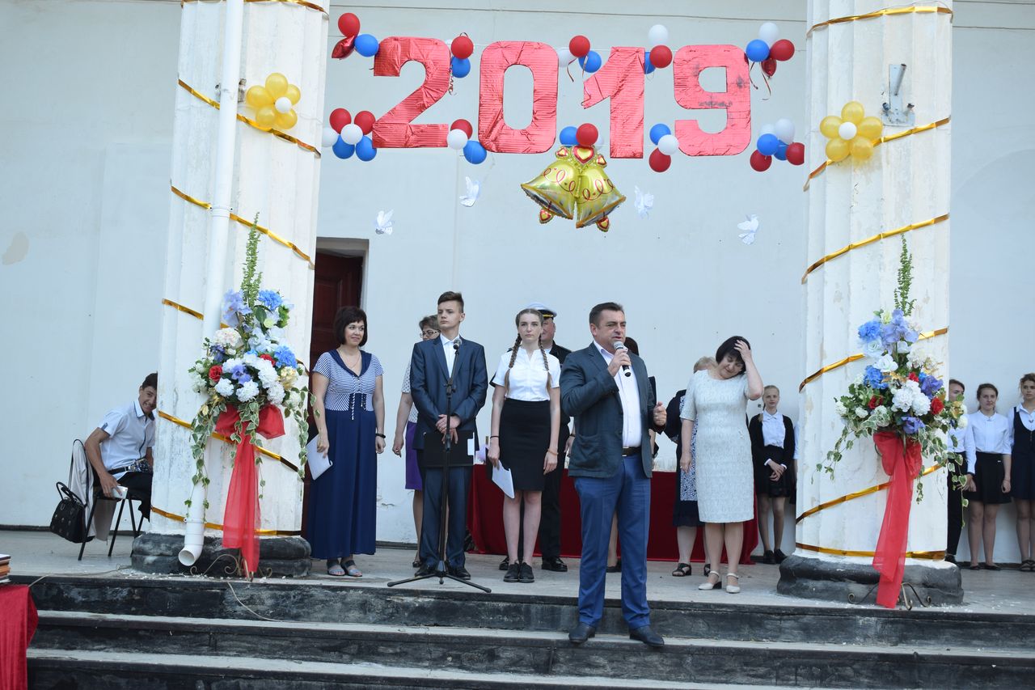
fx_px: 1466
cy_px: 345
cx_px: 518
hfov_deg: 38.9
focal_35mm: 51
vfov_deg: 26.5
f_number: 6.3
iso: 400
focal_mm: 34
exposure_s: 1/125
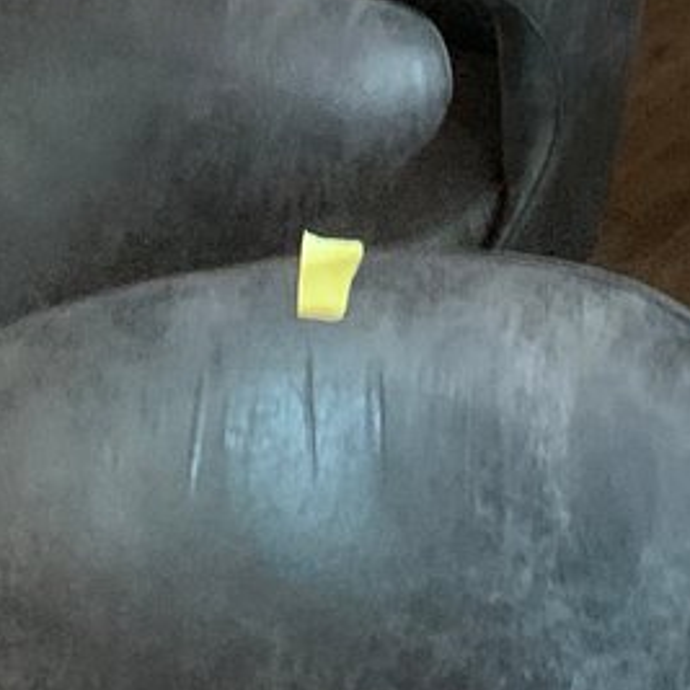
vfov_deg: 11.9
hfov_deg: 12.3
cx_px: 1239
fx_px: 2932
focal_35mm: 130
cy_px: -709
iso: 640
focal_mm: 4.25
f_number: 1.8
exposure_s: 1/30
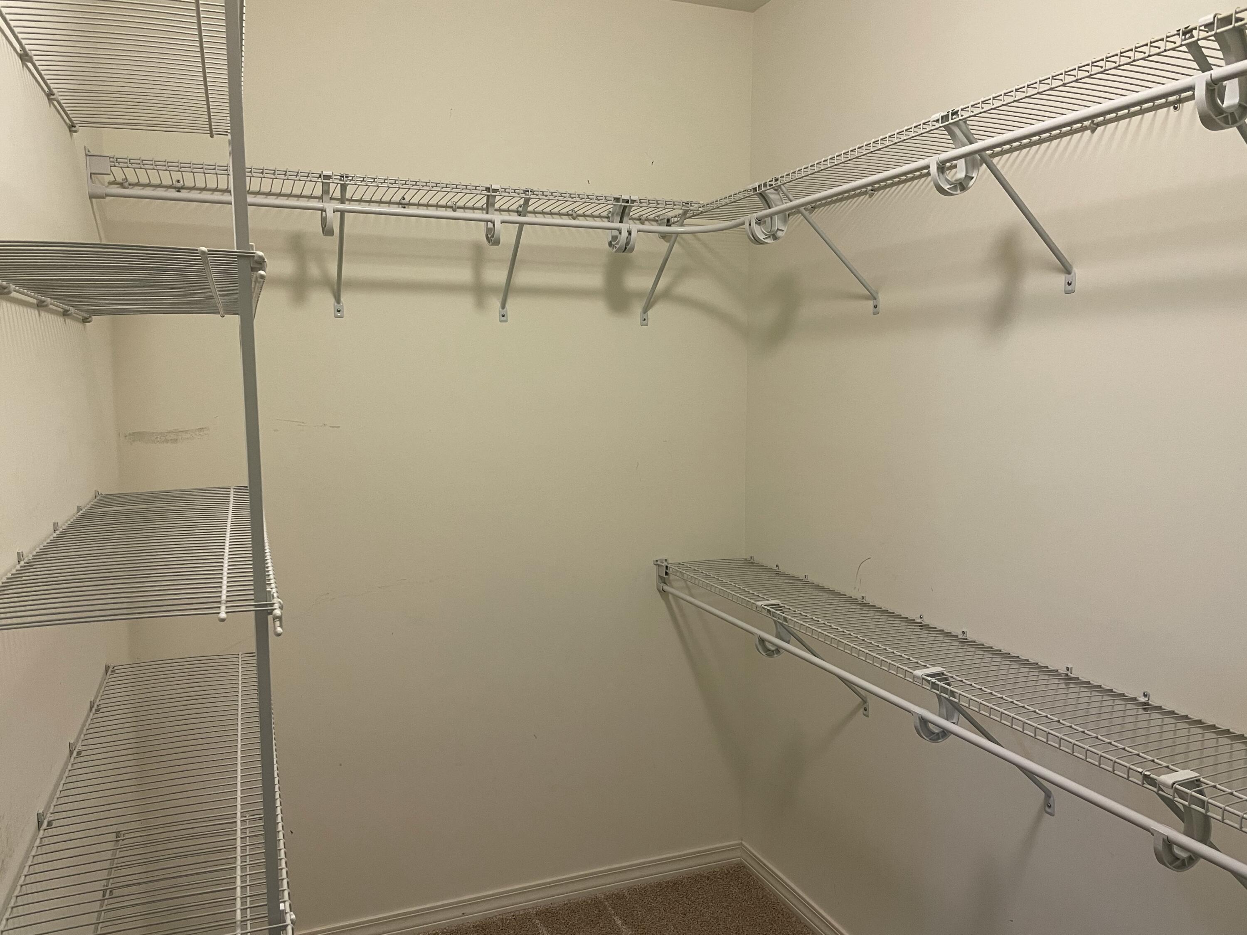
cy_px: 468
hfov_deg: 67.3
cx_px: 624
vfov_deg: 53.1
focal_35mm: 26
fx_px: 937
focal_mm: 4.2
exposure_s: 1/60
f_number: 1.6
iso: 100
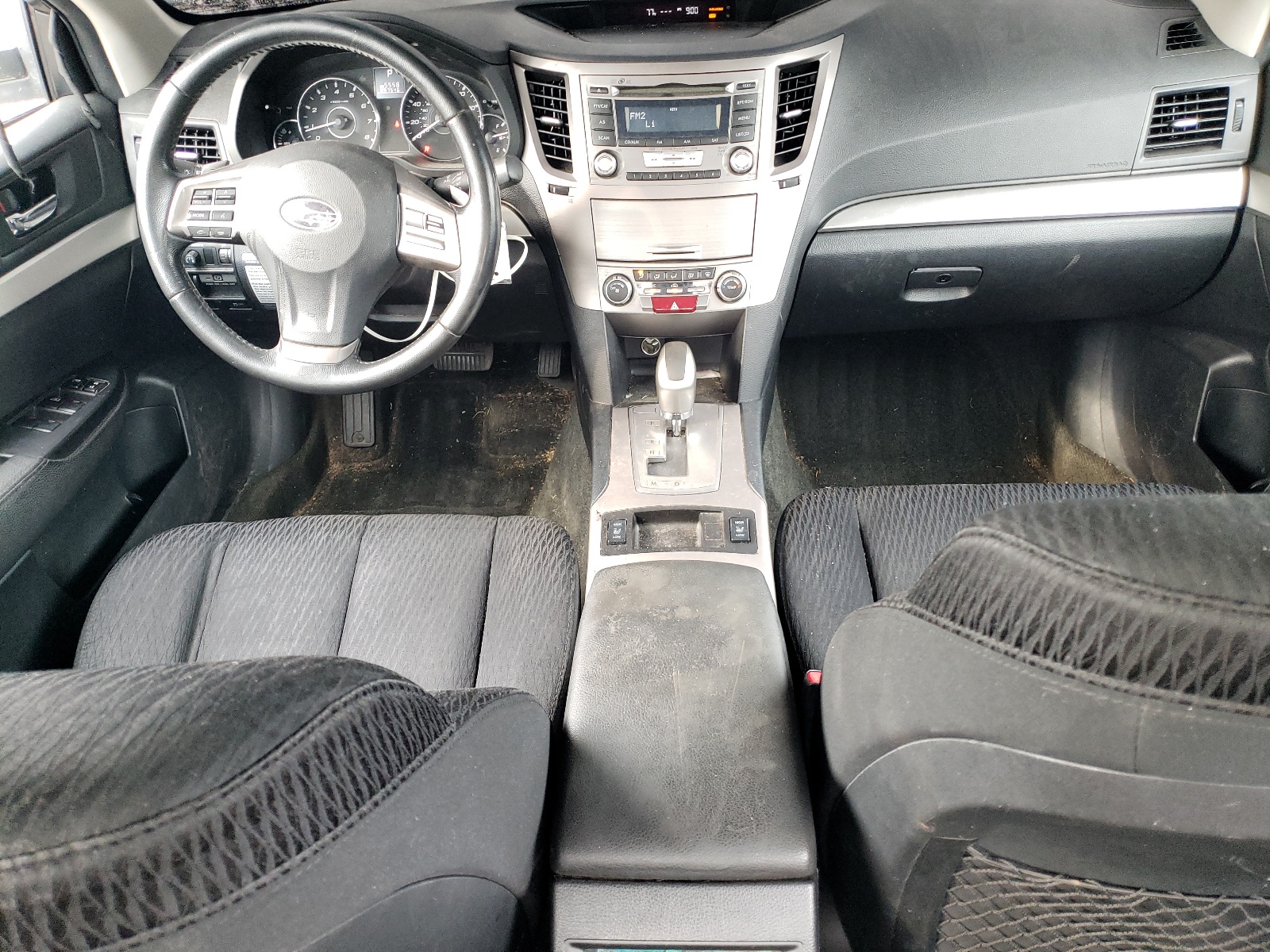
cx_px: 635
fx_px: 954
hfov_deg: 67.3
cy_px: 476
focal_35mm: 26
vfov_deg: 53.1
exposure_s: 1/50
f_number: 1.5
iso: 168
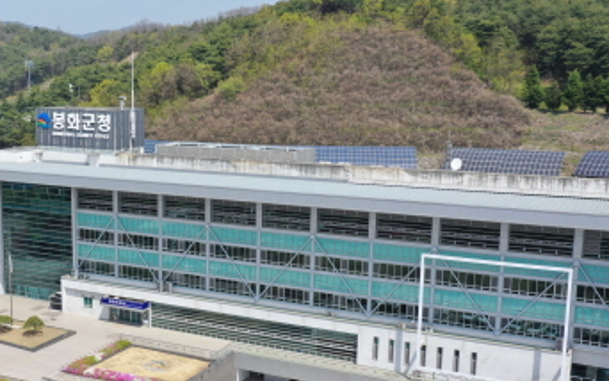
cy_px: 228
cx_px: 169
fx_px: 830
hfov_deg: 39.4
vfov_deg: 25.8
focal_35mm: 50
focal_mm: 10.26
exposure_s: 1/400
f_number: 5.6
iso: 100
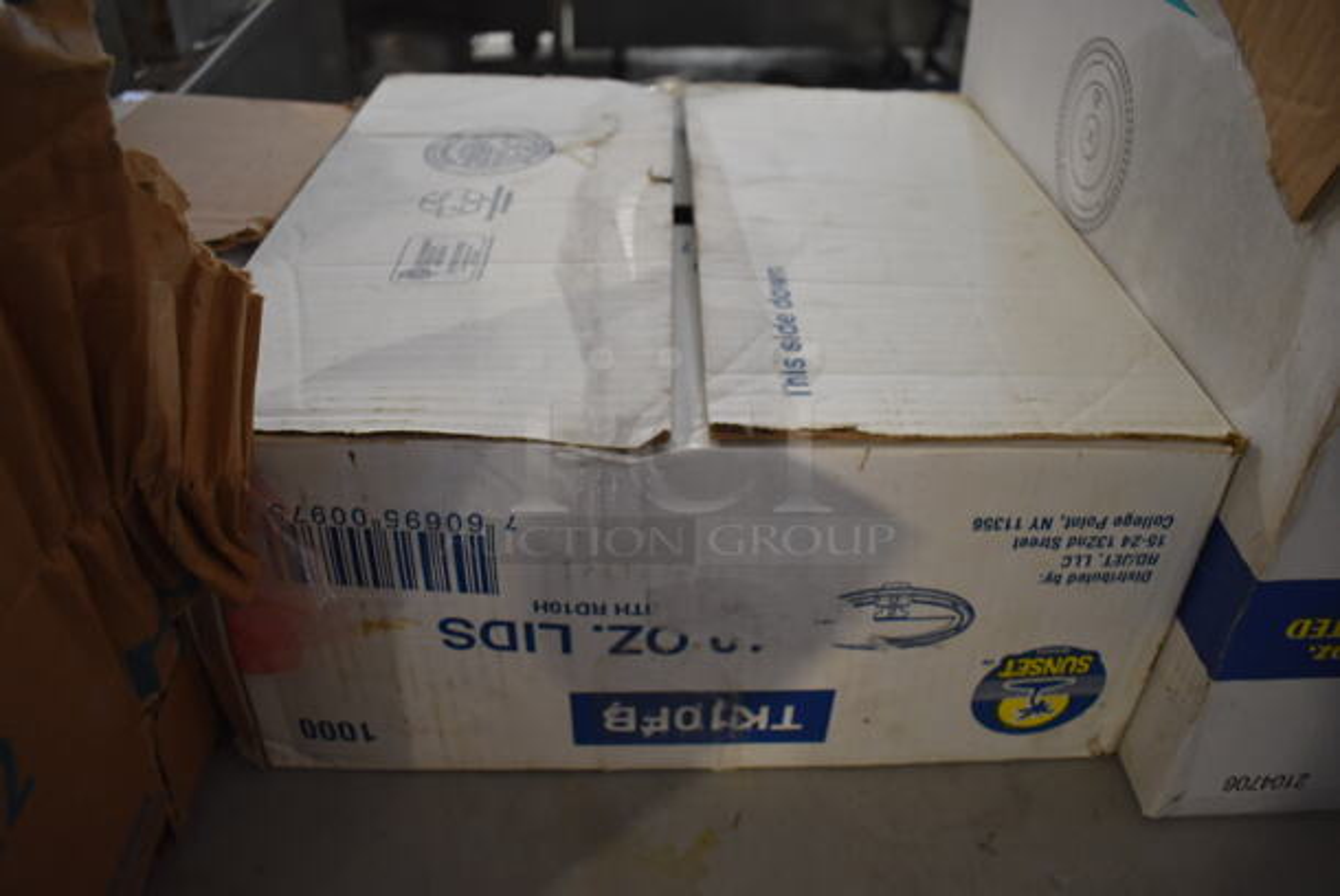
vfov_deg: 48.0
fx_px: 1006
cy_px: 448
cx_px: 670
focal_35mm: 27
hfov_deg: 67.3
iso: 1600
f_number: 3.5
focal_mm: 18
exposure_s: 1/125
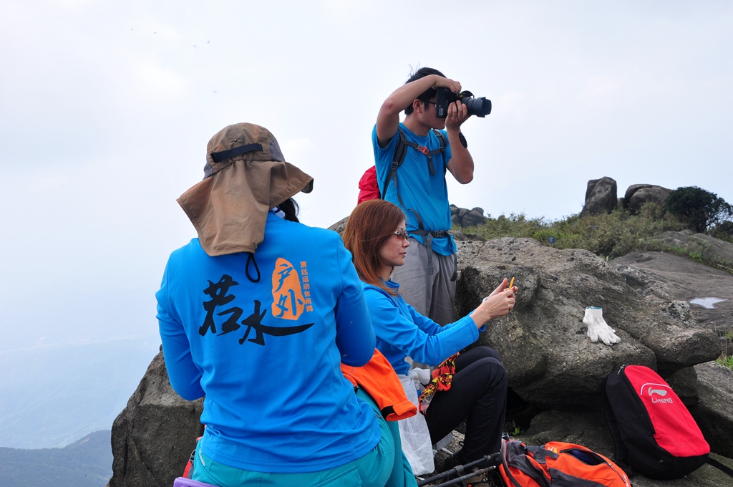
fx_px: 915
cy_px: 244
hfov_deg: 43.7
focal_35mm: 45
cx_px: 366
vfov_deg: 29.8
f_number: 9
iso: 200
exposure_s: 1/250
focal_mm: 30
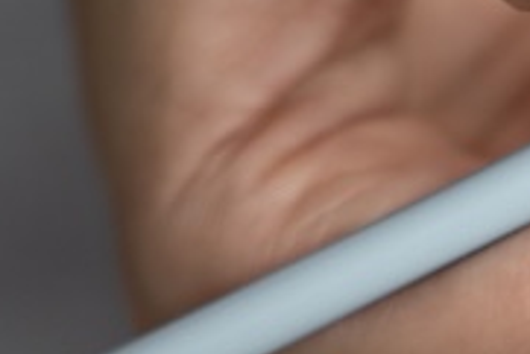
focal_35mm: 387
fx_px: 5702
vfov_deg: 3.5
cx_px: 1338
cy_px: -437
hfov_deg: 5.1
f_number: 3.5
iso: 250
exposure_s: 1/160
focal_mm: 70
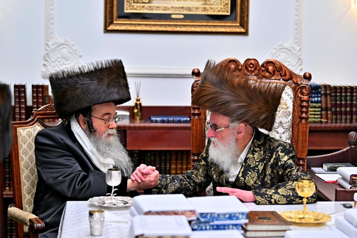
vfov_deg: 15.2
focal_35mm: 90
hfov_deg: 22.6
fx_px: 893
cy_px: 119
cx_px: 178
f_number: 2.8
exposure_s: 1/500
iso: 800
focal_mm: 90
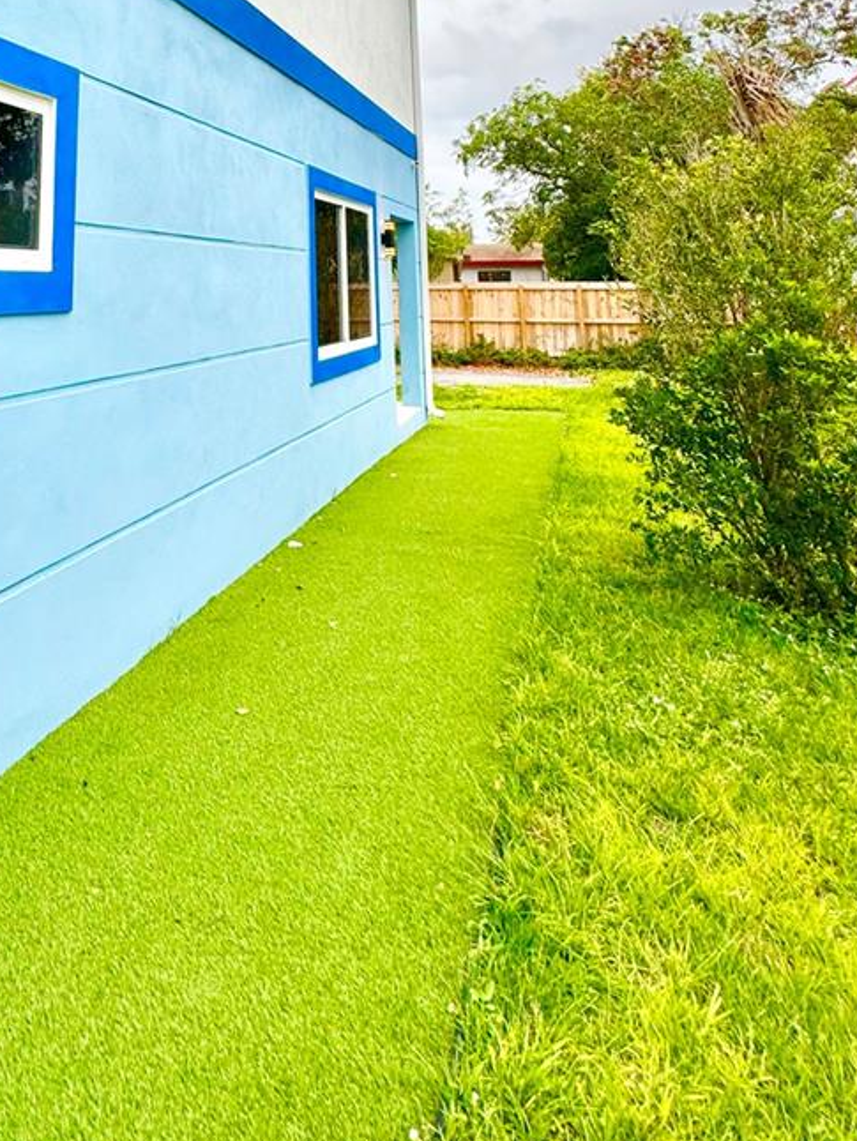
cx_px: 233
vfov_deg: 58.5
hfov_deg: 51.2
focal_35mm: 26
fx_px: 858
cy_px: 134
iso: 40
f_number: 2.2
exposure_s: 1/136
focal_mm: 2.22
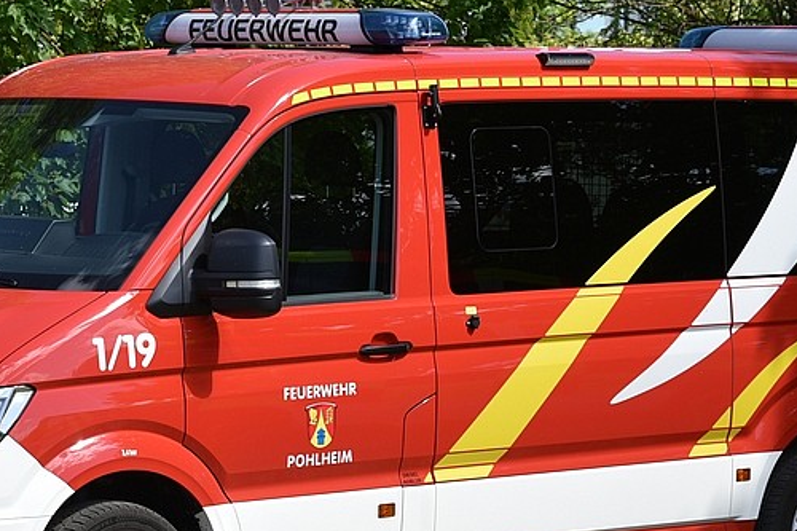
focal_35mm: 153
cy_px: 332
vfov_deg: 9.0
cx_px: 327
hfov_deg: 13.4
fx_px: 3386
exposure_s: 1/320
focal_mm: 85
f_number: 9
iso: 200
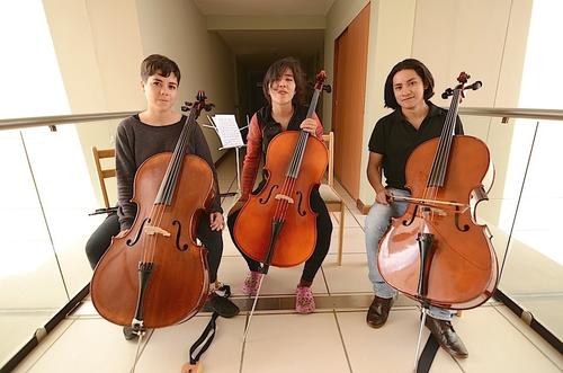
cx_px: 282
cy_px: 186
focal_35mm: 18
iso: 200
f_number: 2.8
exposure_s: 1/250
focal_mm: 12
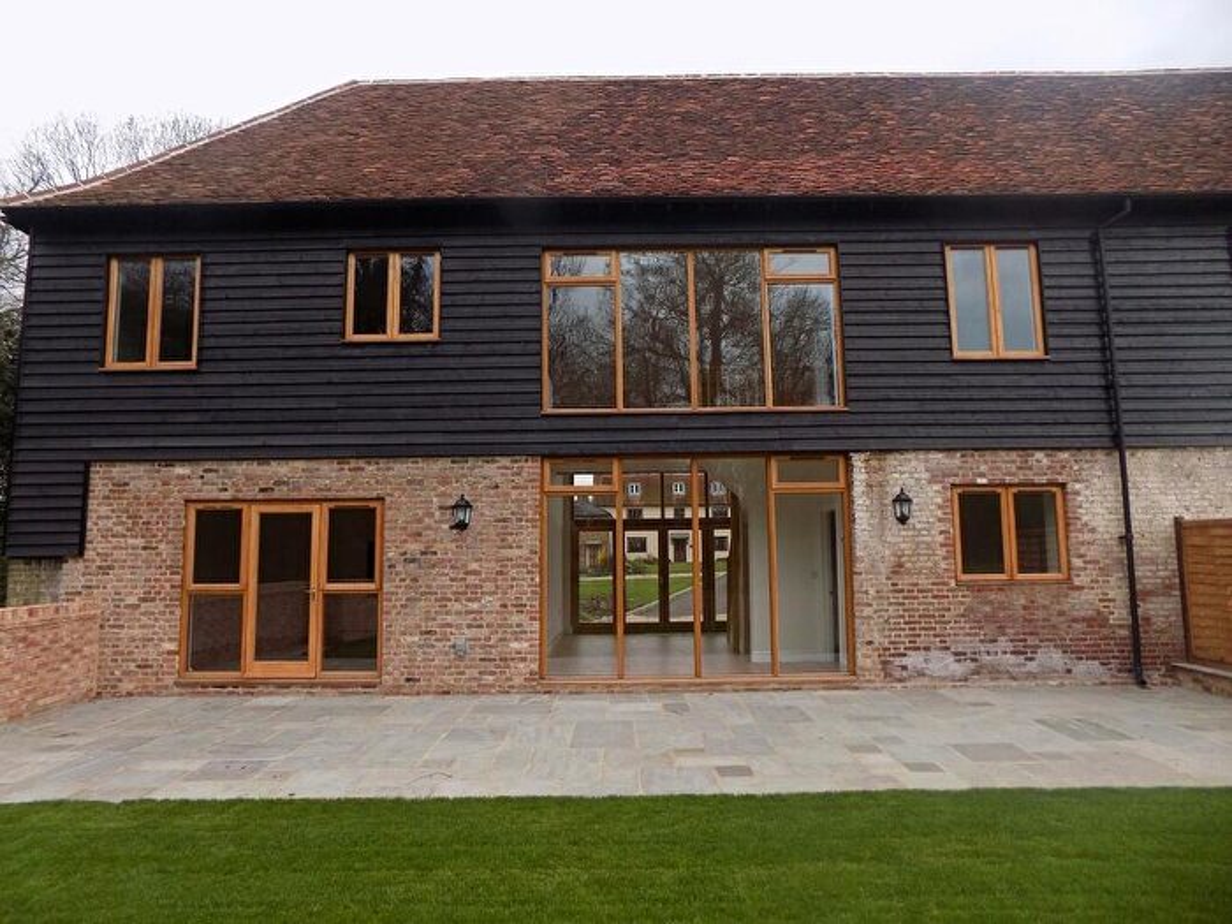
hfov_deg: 73.9
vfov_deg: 58.9
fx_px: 819
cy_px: 462
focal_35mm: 23
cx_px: 616
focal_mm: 4
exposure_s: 1/250
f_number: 3.1
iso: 80
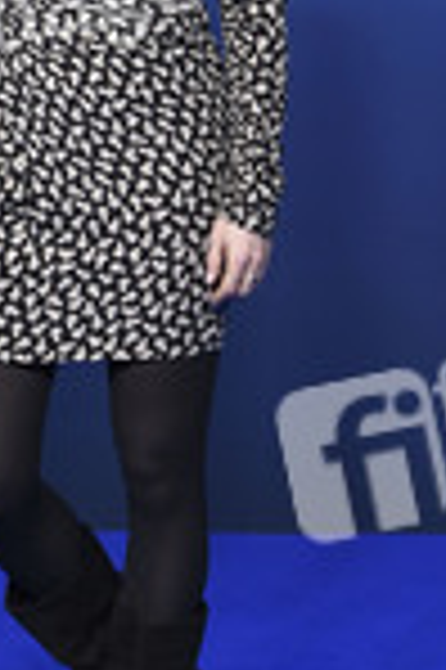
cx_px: 99
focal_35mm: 161
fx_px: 2999
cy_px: 211
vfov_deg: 12.8
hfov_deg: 8.5
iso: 800
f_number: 4
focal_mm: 60
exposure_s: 1/320
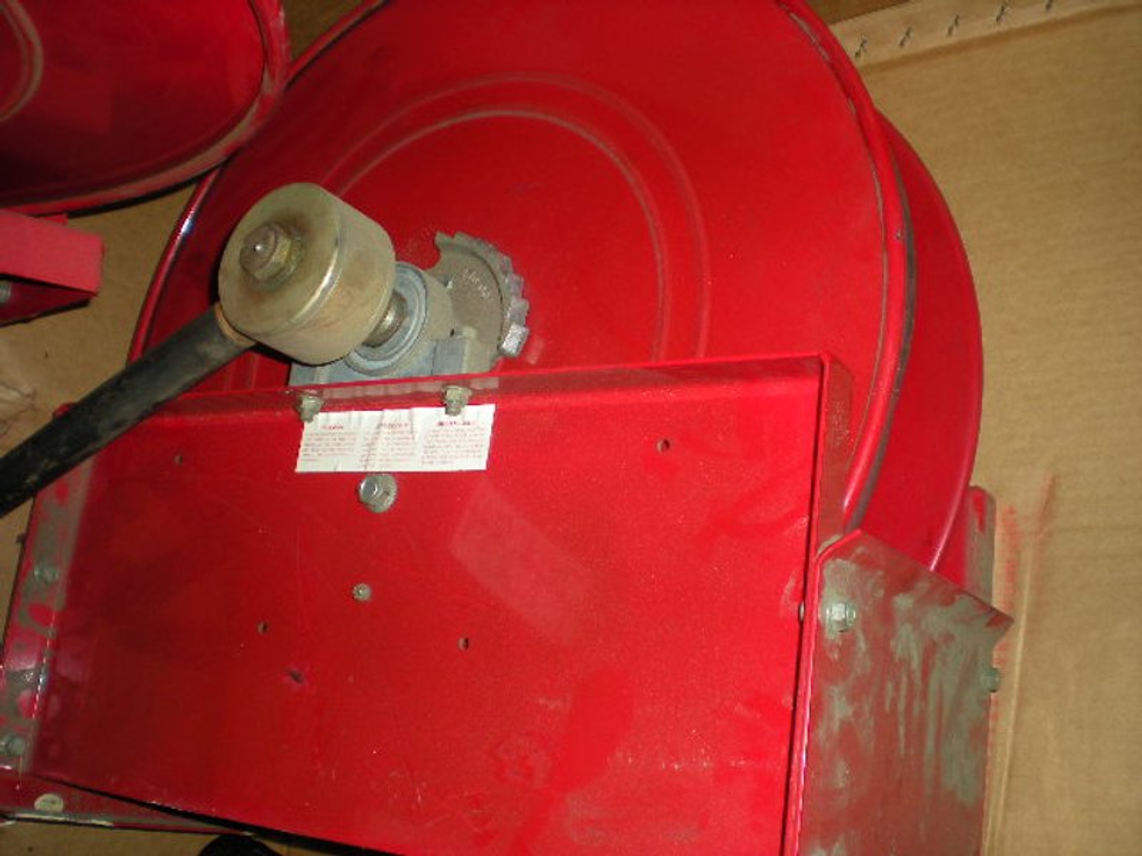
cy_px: 428
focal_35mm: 38
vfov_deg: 37.7
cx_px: 571
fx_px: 1254
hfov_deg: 49.0
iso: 65
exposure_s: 1/60
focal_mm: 6.3
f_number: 3.1
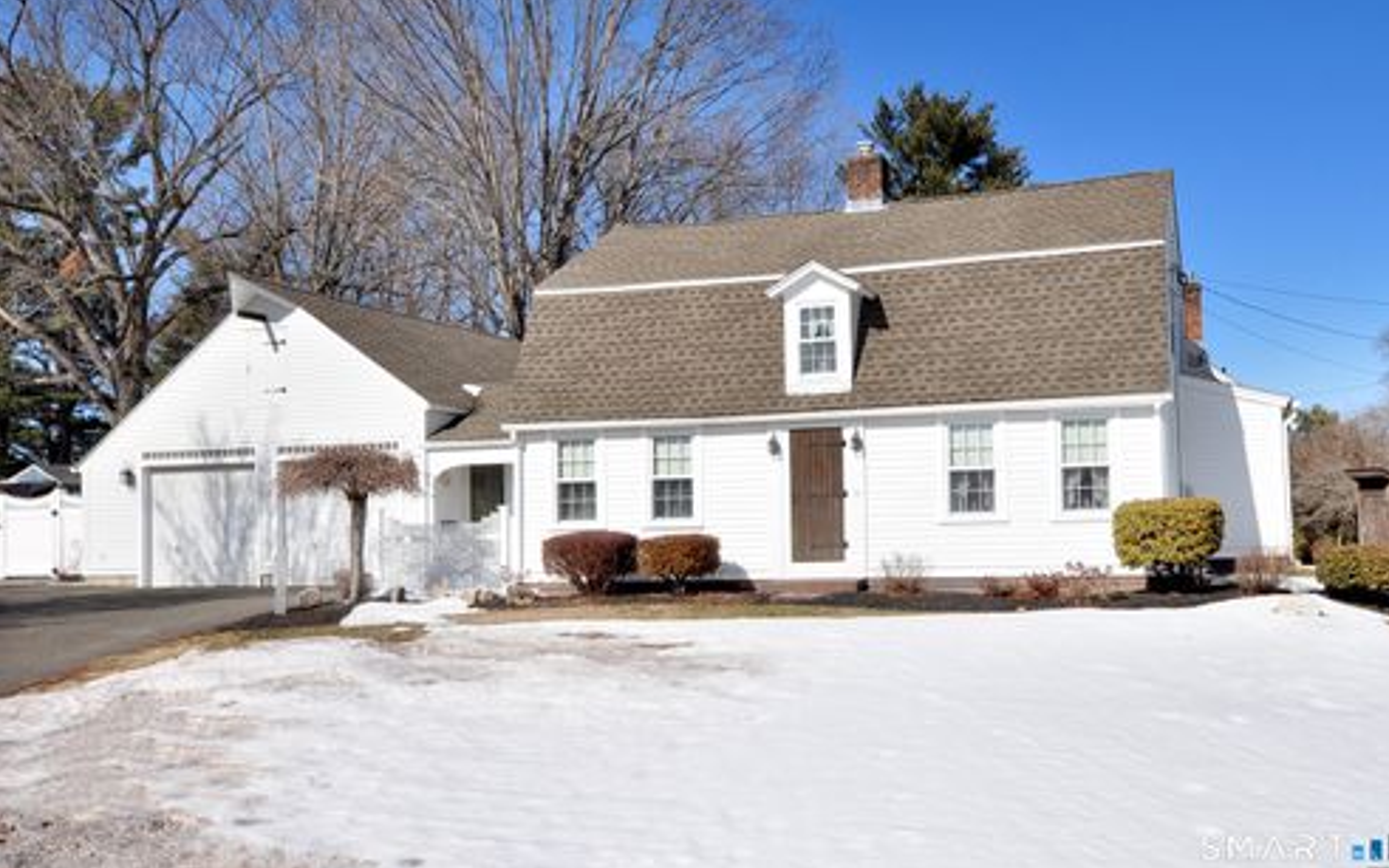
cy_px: 401
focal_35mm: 30
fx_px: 1118
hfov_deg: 63.7
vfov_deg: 42.4
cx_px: 704
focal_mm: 19
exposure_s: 1/500
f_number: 9
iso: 200
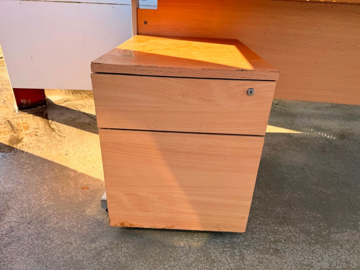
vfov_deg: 56.8
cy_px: 135
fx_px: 250
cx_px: 180
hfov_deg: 71.6
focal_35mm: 24
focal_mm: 6.76
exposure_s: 1/967
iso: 100
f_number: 1.78
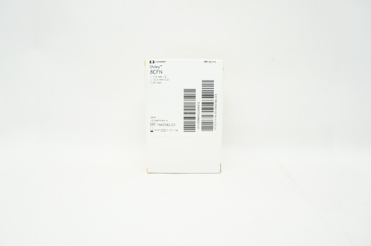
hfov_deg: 67.4
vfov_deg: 47.8
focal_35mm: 27
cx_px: 186
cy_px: 123
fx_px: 278
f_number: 6.3
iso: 400
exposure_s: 1/50
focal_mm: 18
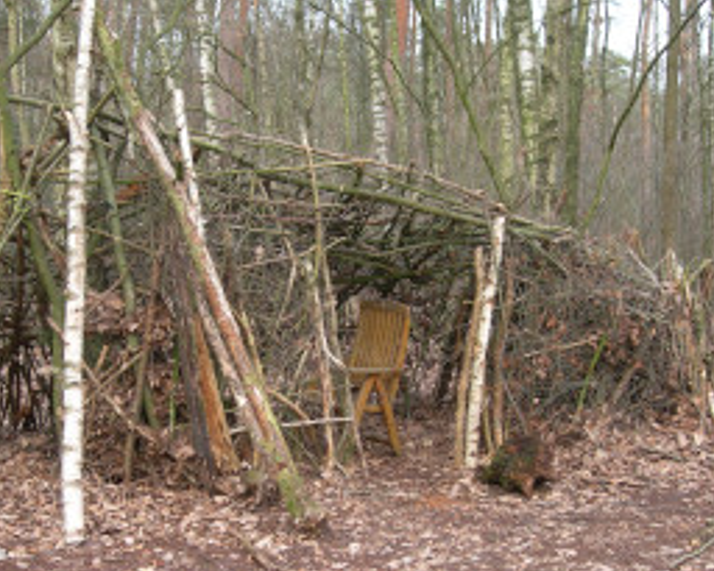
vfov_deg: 26.0
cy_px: 407
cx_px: 321
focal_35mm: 58
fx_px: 1226
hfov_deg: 32.4
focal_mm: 7.8
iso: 50
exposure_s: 1/45.7
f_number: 2.8
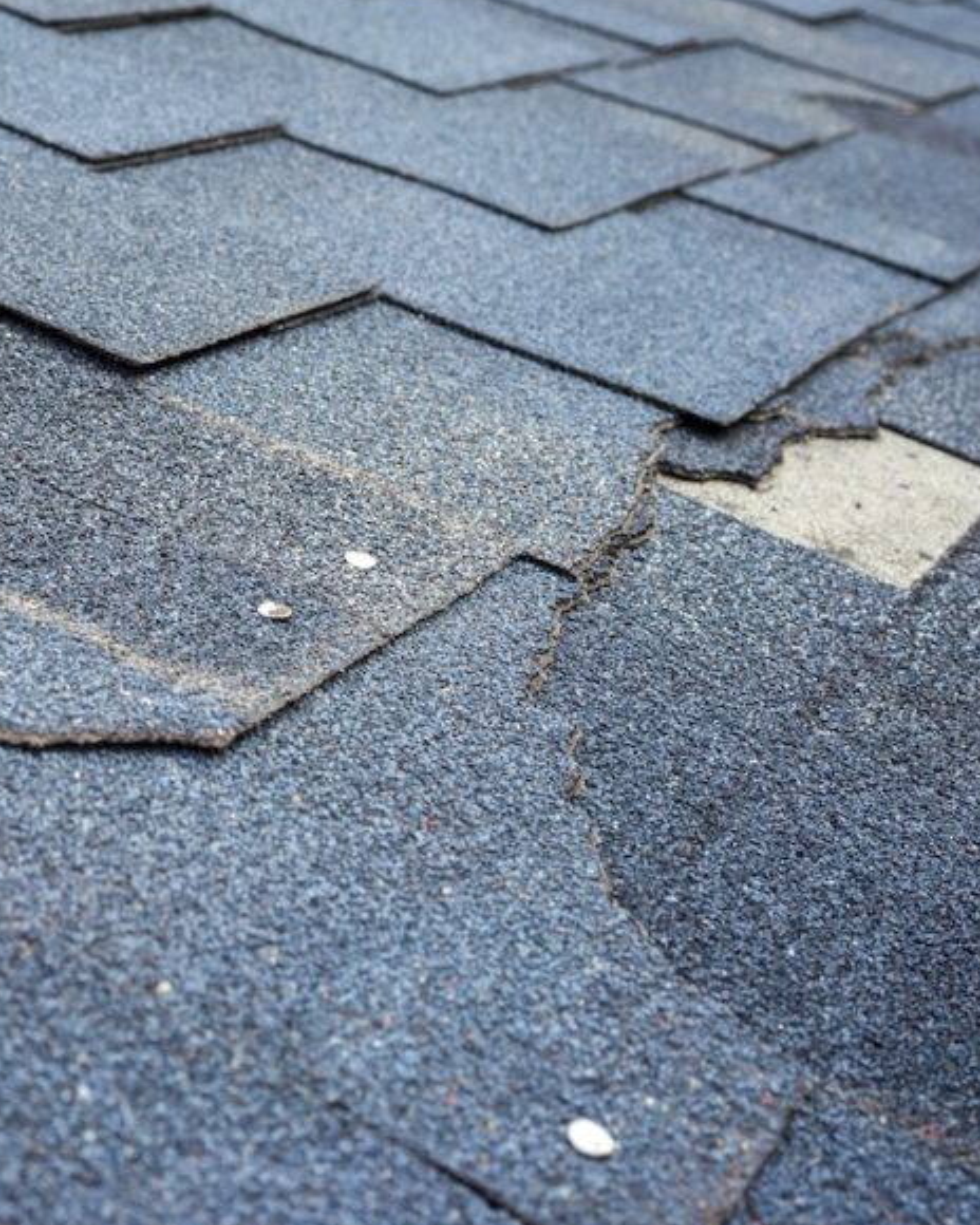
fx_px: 2103
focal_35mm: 58
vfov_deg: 32.4
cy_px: 542
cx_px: 169
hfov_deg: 25.7
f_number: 8
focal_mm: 35
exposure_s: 1/80
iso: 100
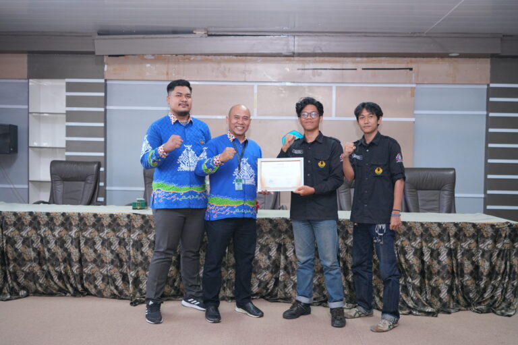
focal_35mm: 35
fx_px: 504
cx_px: 259
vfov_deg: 37.9
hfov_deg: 54.4
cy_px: 172
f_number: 2.8
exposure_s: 1/125
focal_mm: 35
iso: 2000
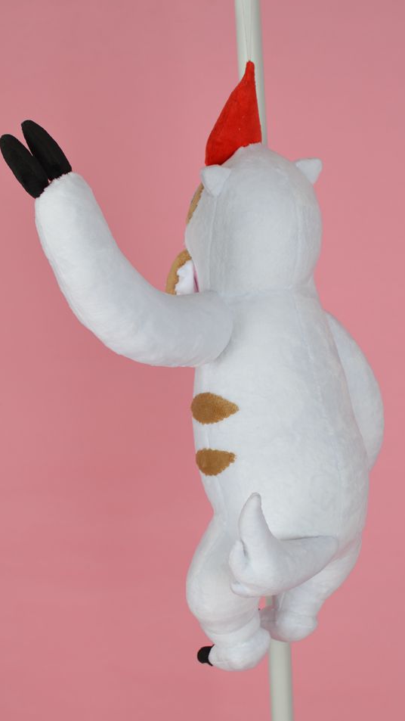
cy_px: 372
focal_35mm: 58
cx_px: 189
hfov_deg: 20.9
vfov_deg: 36.3
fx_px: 1099
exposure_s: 1/80
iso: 100
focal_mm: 35
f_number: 5
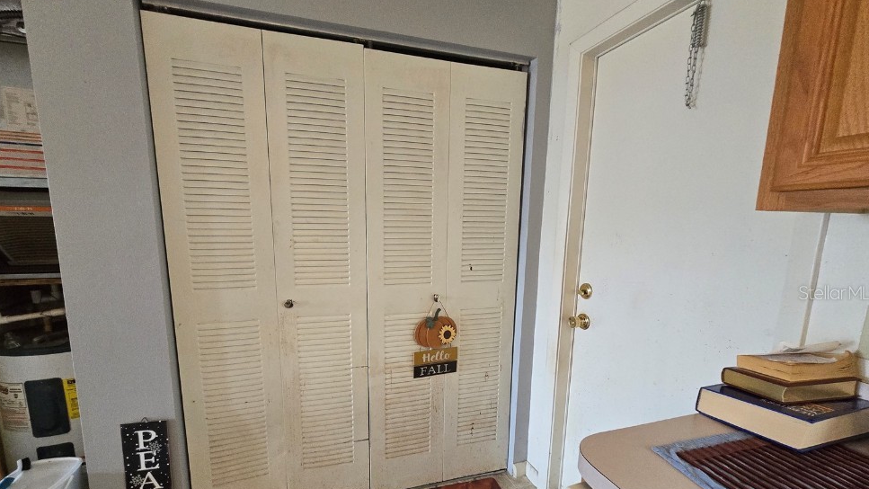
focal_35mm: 15
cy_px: 292
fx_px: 346
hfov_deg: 103.0
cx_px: 423
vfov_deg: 69.9
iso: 500
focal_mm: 2.2
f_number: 2.2
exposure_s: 1/60
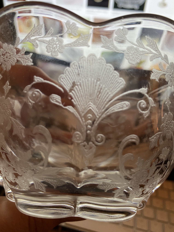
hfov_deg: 53.1
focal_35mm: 26
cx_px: 87
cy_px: 116
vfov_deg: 67.3
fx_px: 174
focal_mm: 4.25
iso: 160
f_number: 1.8
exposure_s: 1/60
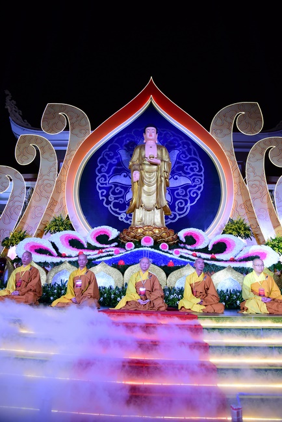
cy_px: 211
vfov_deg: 73.7
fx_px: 282
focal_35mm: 24
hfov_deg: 53.2
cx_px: 141
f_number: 4
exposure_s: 1/125
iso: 1600
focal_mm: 24
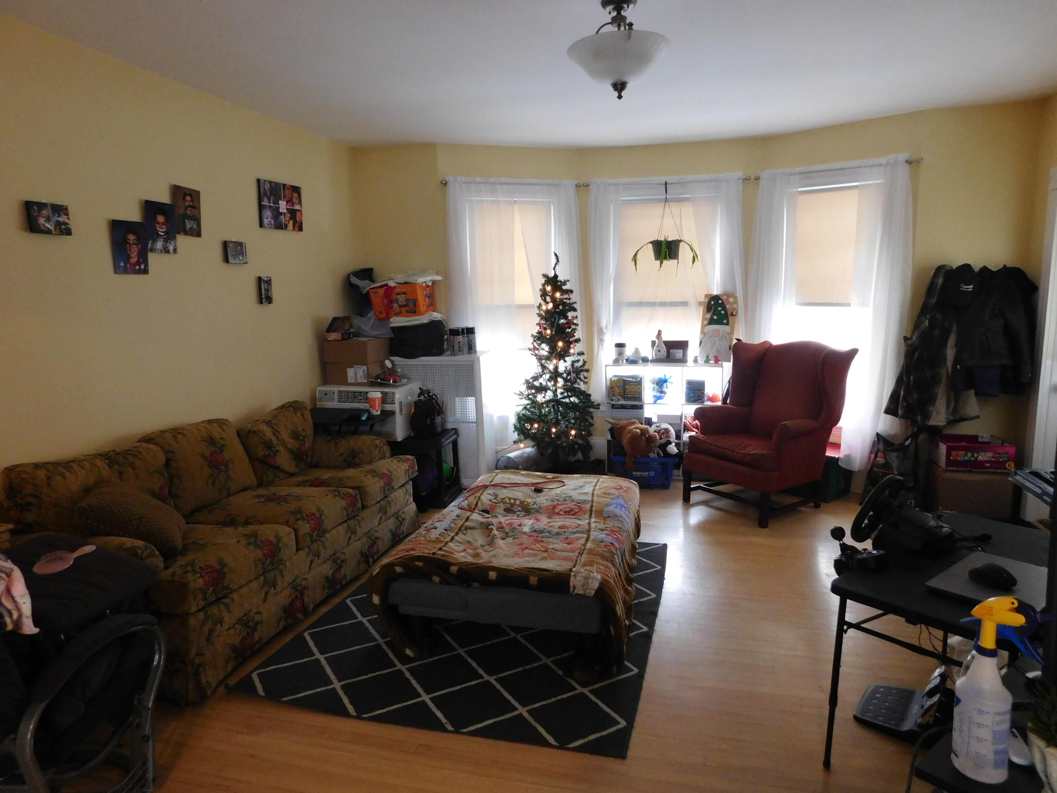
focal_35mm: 23
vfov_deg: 58.9
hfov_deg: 73.9
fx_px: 702
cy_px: 396
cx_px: 528
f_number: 3
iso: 400
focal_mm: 4
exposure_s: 1/25
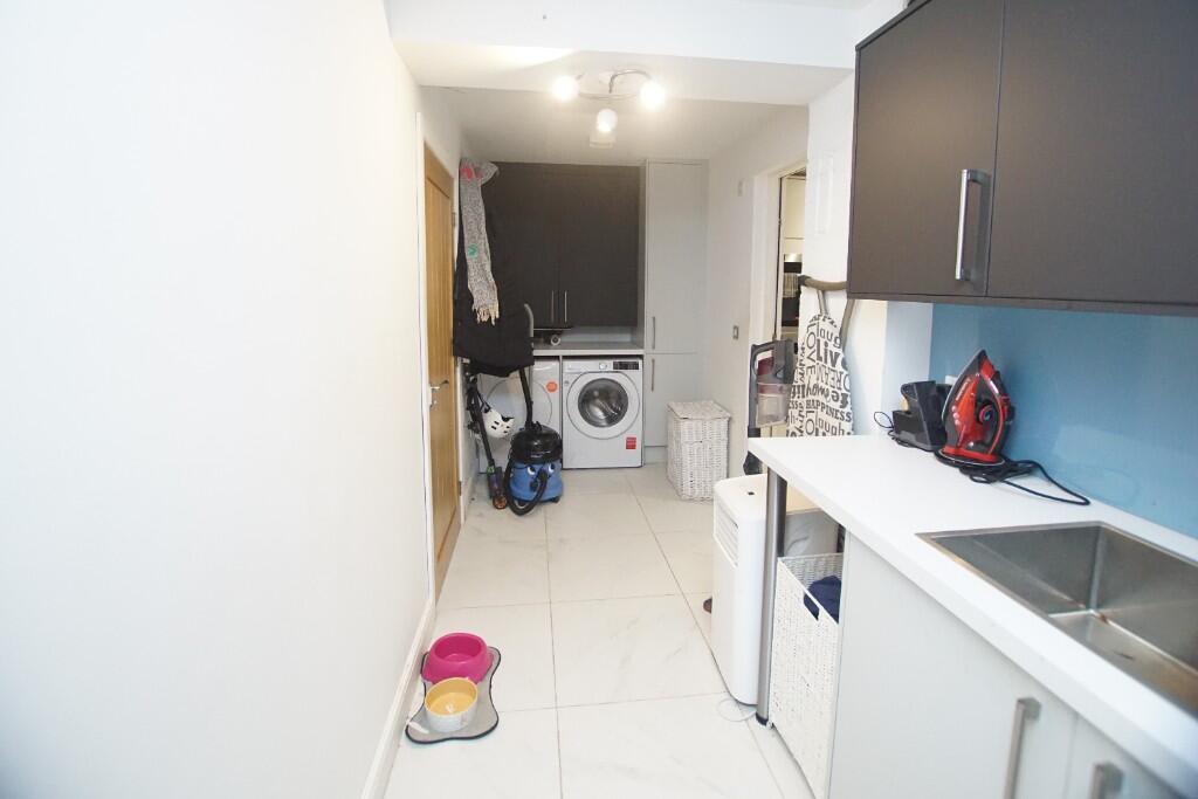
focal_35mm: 15
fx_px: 499
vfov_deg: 77.3
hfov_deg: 100.4
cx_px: 599
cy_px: 400
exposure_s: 1/160
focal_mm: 10
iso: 3200
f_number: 3.5
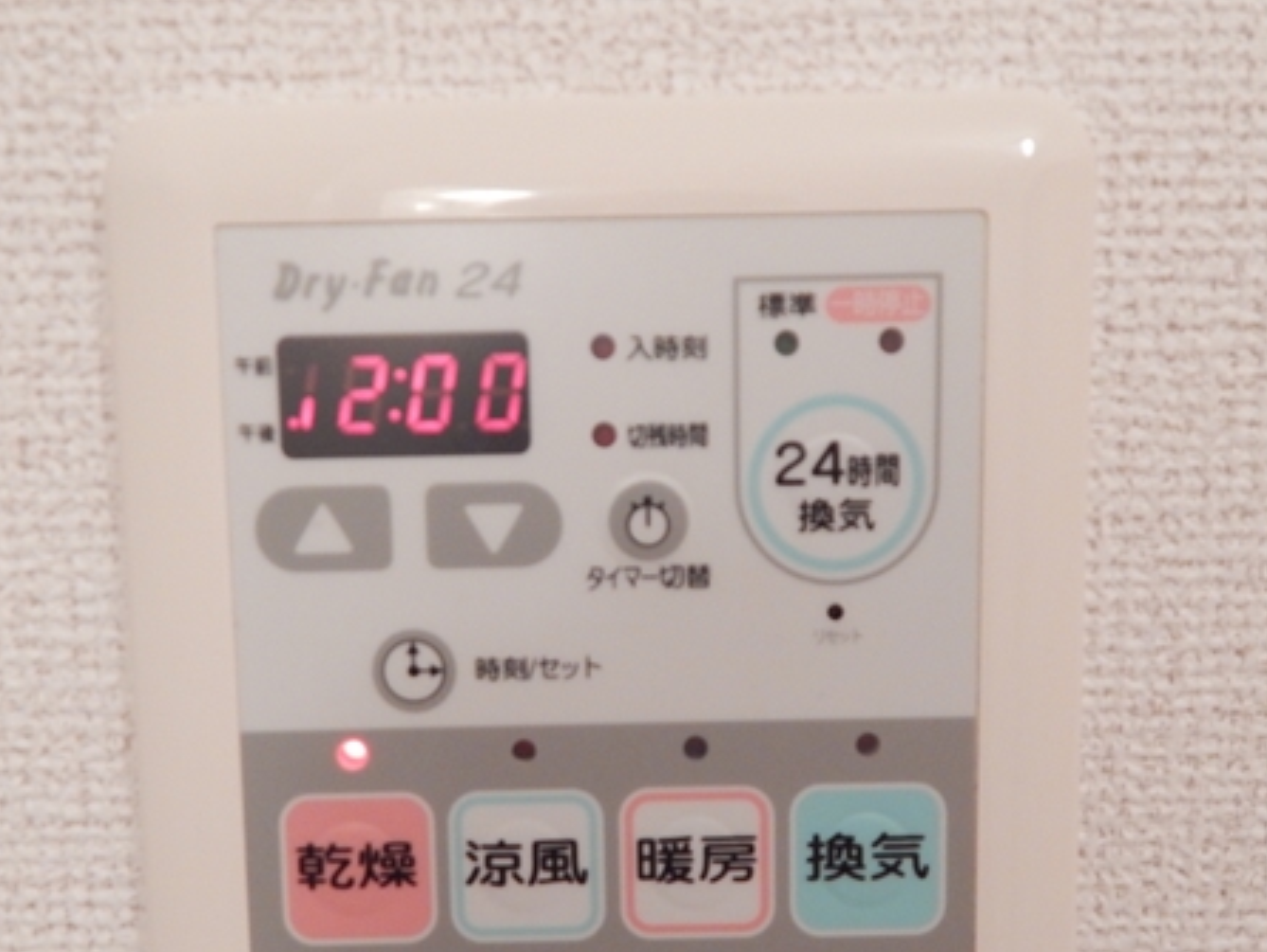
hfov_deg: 55.3
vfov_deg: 42.6
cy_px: 611
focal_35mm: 33
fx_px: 1209
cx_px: 582
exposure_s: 1/40
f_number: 3
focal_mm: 4
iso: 400
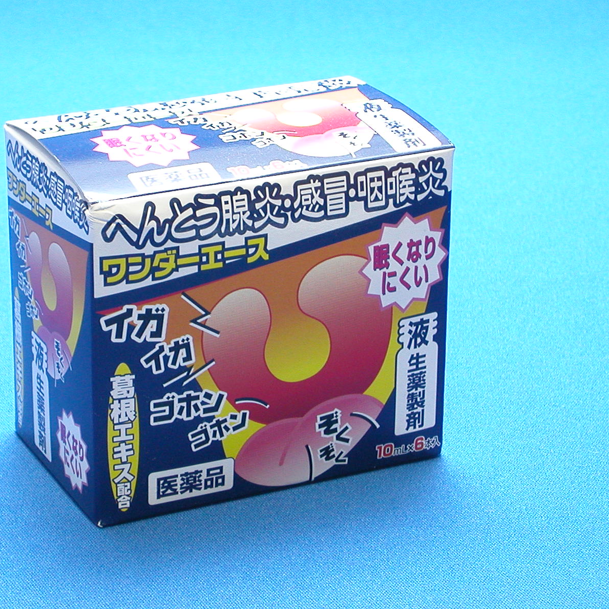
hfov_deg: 13.2
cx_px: 237
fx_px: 2627
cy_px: 304
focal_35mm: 132
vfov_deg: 13.2
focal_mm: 16.8
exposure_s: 1/3.9
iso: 252
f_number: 4.8
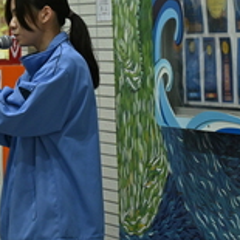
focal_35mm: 230
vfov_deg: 7.6
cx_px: 28
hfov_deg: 7.6
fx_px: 1804
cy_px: 41
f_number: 4
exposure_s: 1/320
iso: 1000
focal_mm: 70
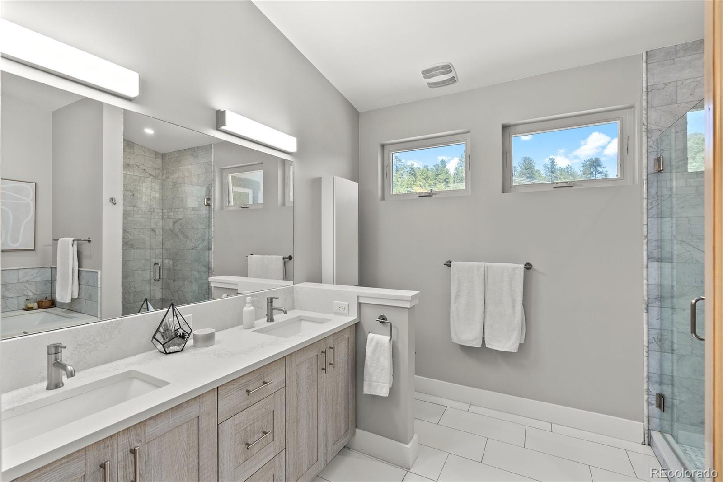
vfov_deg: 73.8
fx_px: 321
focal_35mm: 16
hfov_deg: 96.7
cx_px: 362
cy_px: 241
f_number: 9
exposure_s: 1/6
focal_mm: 16
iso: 640
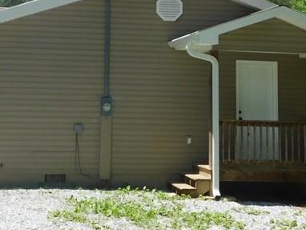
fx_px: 593
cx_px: 90
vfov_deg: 21.5
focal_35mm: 67
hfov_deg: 28.7
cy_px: 24
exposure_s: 1/1250
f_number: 3.1
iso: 125
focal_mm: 4.5
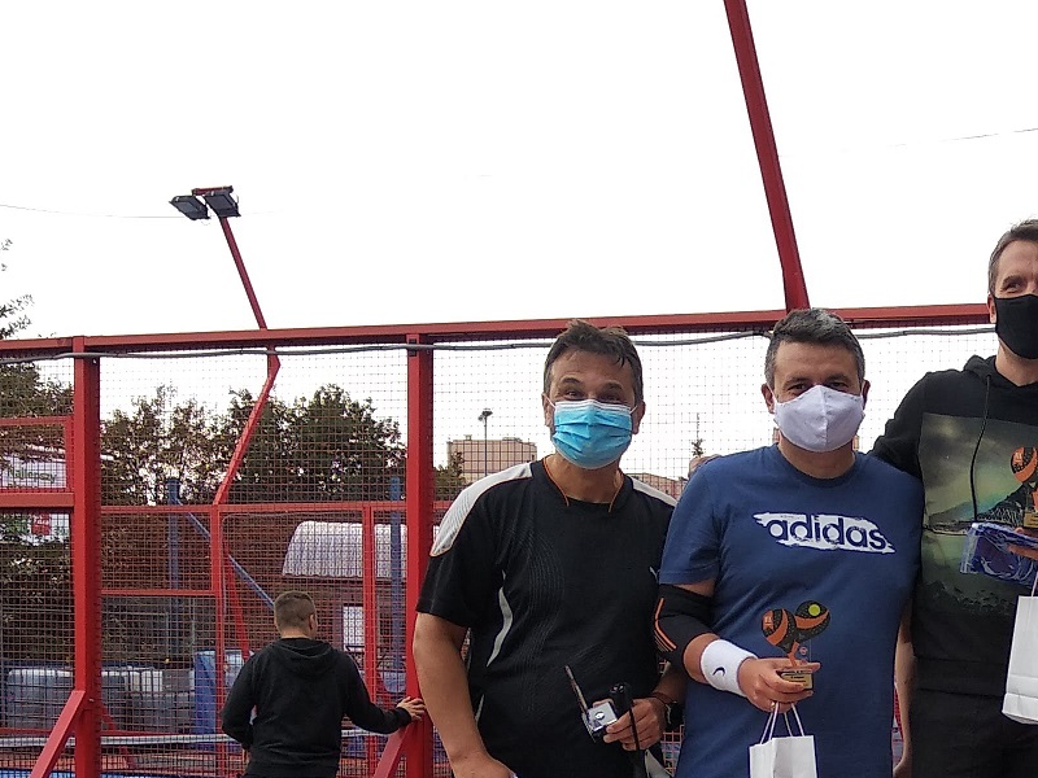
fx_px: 1949
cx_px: 1042
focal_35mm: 65
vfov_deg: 21.7
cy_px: 805
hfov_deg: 28.0
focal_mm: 3.81
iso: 100
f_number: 2.2
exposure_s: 1/304
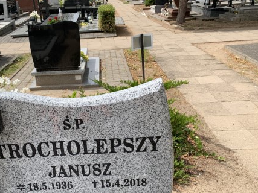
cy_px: 117
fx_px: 291
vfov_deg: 36.6
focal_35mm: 39
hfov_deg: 47.2
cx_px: 89
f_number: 1.8
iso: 25
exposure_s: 1/1536
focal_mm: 4.25
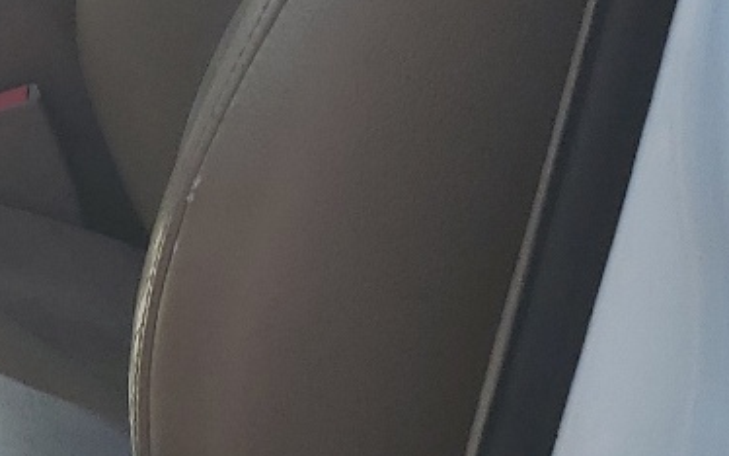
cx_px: -446
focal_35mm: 118
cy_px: -62
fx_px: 2345
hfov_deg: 15.8
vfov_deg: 10.9
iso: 50
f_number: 1.5
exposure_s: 1/1667
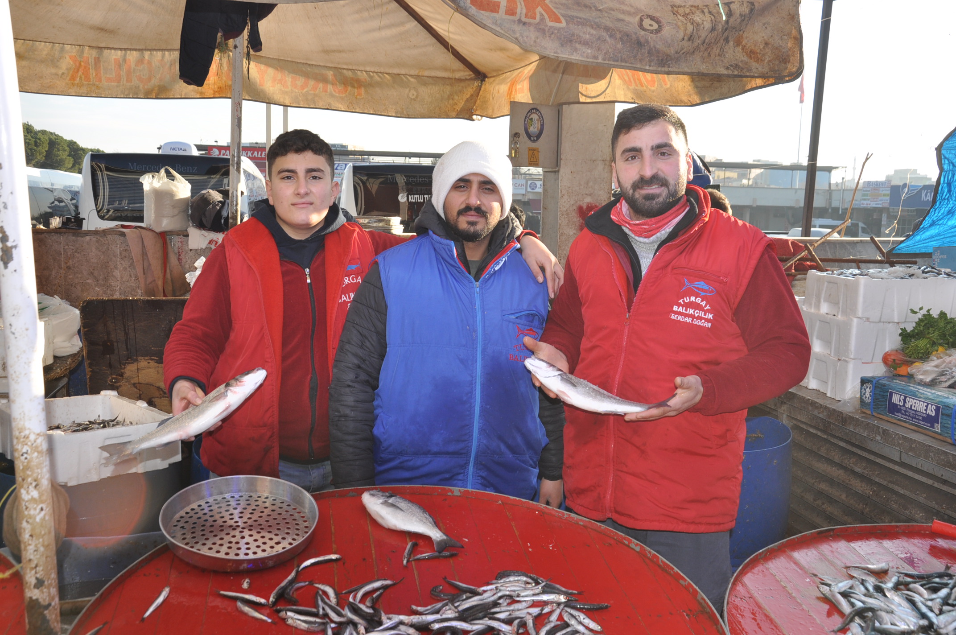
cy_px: 318
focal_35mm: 36
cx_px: 478
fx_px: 955
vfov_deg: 36.8
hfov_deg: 53.2
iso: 200
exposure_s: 1/200
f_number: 8
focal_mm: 24
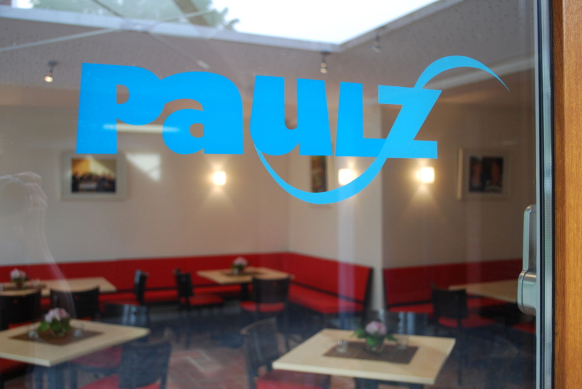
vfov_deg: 37.0
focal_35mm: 36
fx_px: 583
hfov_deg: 53.1
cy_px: 194
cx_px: 291
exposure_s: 1/50
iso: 200
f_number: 4.2
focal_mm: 24
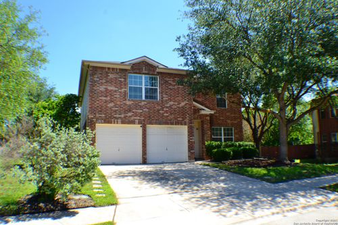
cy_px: 112
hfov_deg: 57.2
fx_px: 310
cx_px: 169
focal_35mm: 33
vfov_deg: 39.9
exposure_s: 1/320
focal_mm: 22
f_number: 10
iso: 400
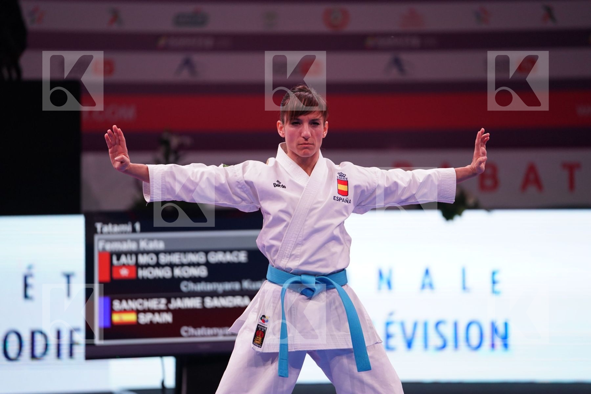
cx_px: 296
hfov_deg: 10.9
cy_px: 197
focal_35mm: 189
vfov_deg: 7.3
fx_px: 3103
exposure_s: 1/500
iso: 1600
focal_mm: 189
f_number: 2.8
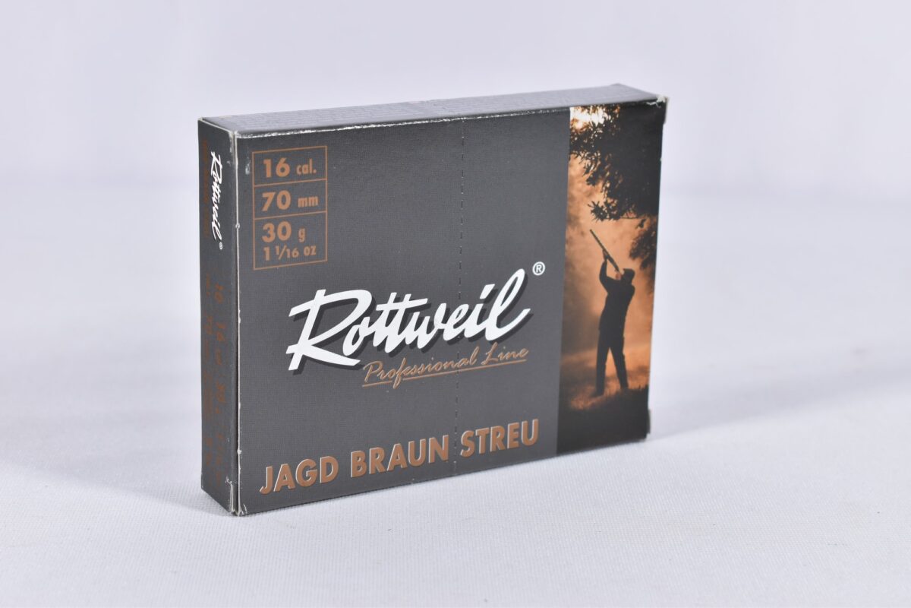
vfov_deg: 16.6
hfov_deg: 24.6
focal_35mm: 82
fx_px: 2088
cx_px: 456
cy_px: 304
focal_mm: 55
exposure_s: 1/40
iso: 640
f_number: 5.6
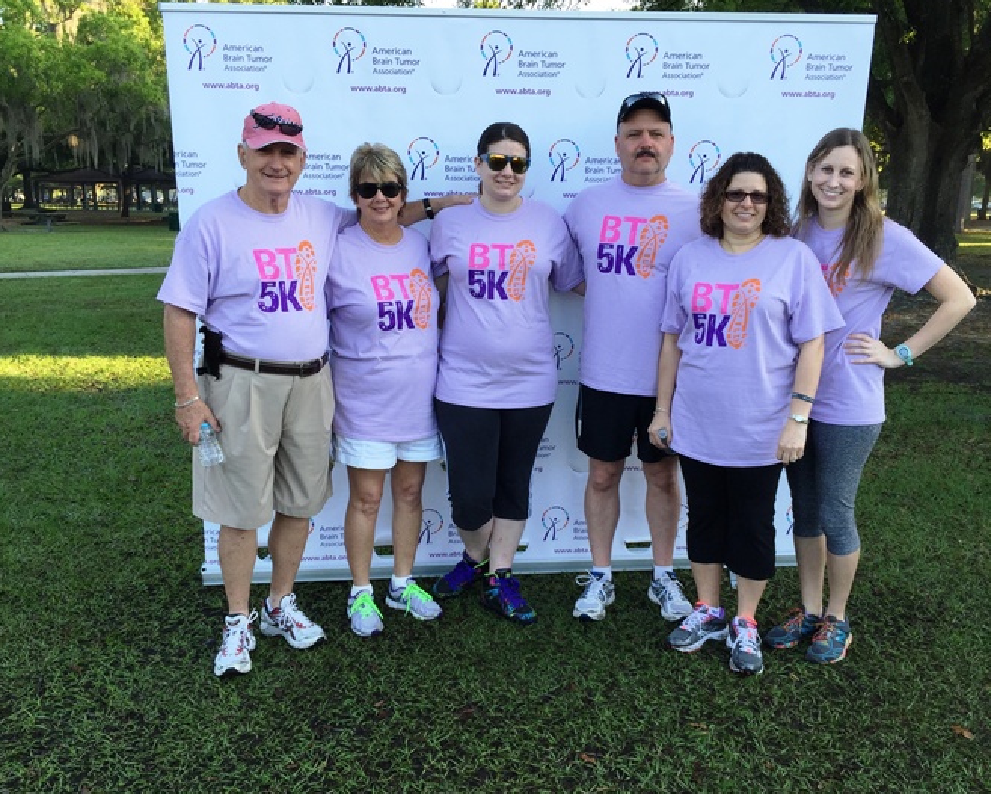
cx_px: 528
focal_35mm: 31
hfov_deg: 57.1
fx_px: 909
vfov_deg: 47.1
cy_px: 397
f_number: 2.2
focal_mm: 4.15
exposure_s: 1/173
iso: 32
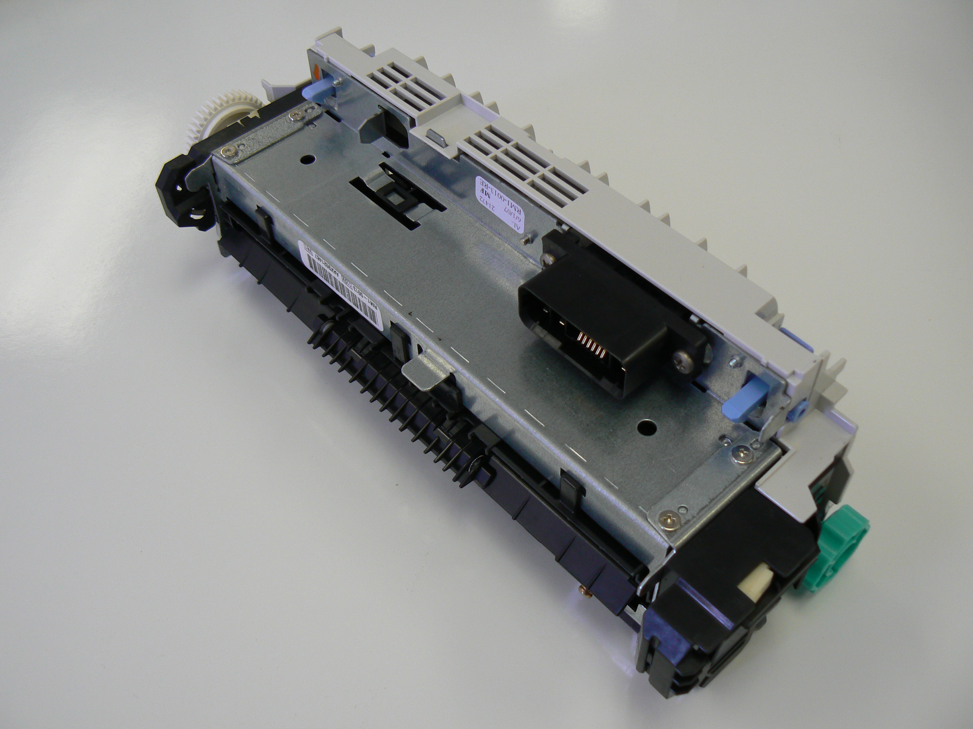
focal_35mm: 36
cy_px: 364
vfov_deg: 39.7
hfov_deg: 51.4
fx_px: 1012
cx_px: 486
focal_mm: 6
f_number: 2.8
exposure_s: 1/40
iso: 80
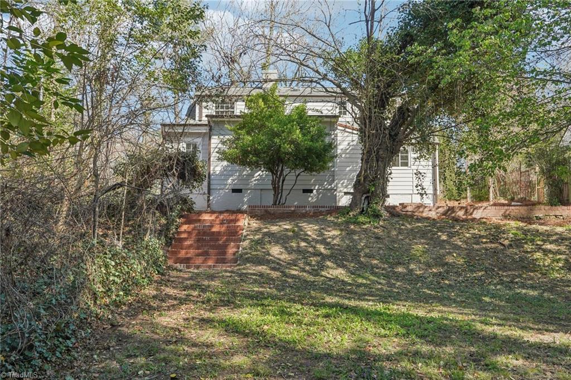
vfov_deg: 43.5
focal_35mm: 30
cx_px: 286
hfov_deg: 62.0
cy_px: 190
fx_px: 475
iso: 100
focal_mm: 20
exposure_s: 1/30
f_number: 8
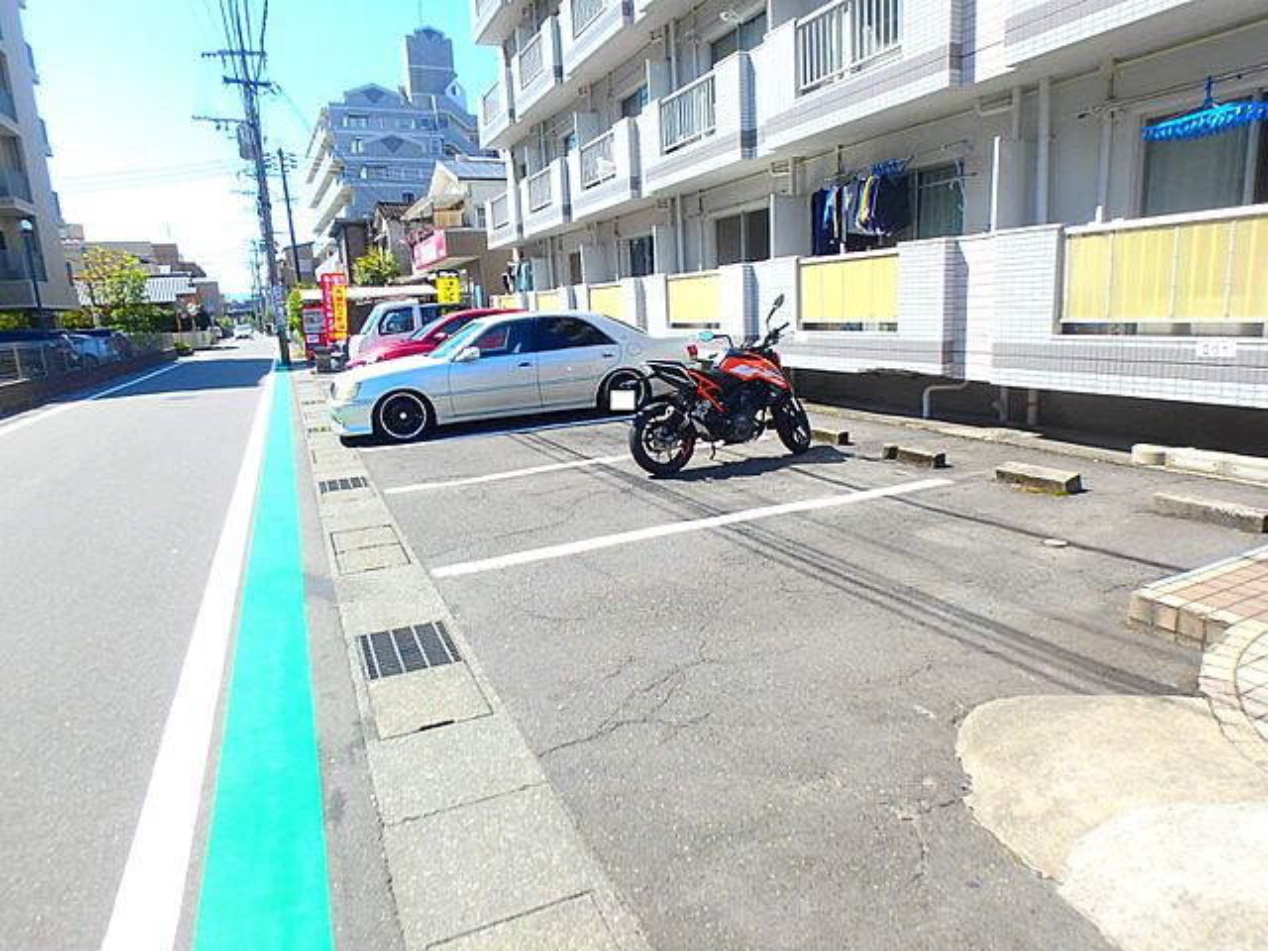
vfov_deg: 63.4
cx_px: 634
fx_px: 769
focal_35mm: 21
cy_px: 476
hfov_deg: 79.0
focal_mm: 3.7
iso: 125
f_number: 3.5
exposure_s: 1/640
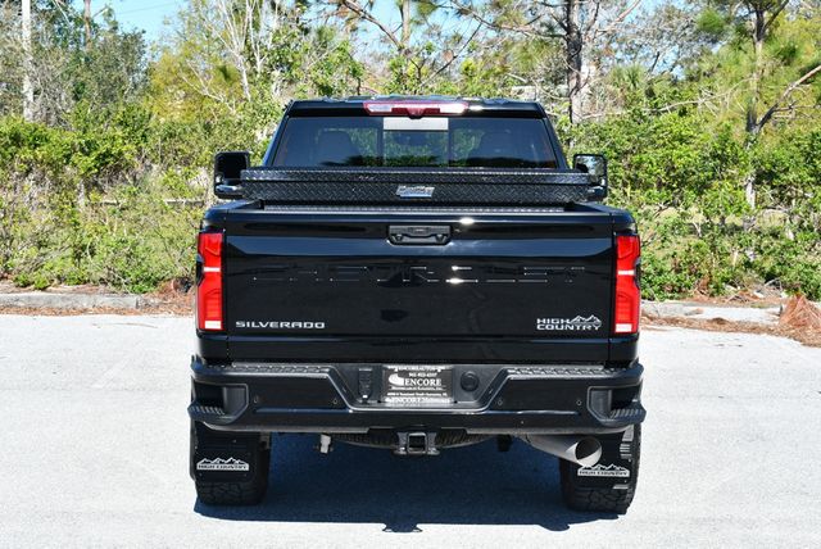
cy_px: 274
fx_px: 1552
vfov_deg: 20.1
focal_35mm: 68
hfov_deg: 29.6
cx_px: 410
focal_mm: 34
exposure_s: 1/250
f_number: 8
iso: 140
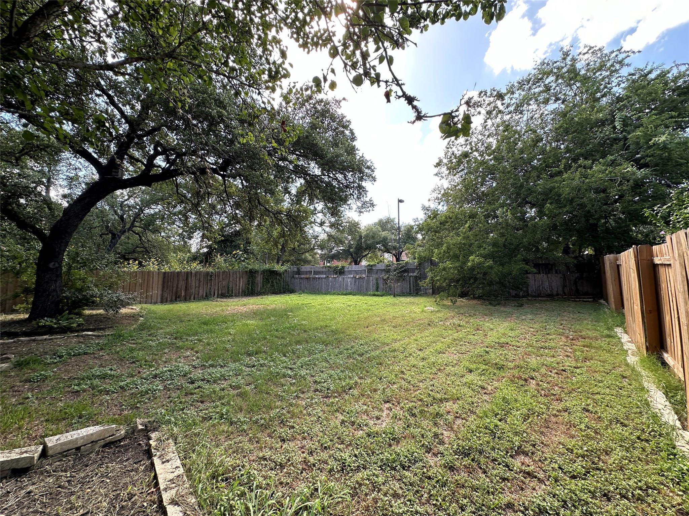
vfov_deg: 85.7
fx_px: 279
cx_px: 344
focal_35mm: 14
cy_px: 258
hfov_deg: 102.1
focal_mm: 2.22
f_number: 2.2
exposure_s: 1/242
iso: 40
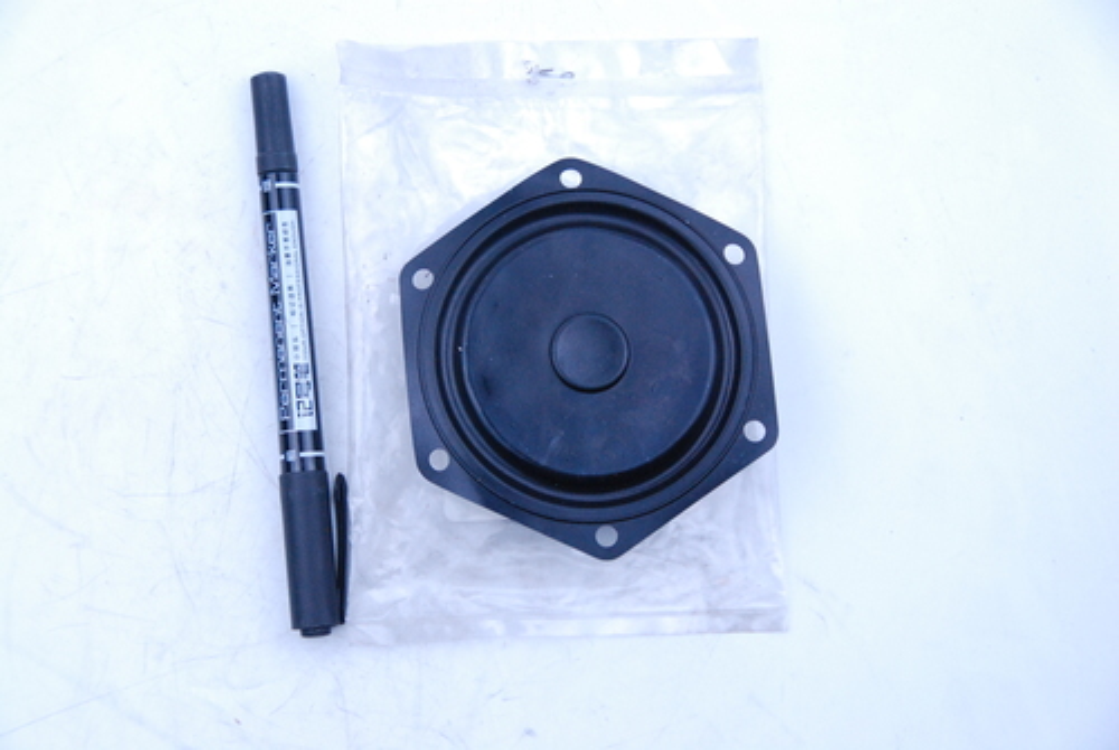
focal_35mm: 78
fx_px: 2428
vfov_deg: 17.6
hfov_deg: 26.0
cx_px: 560
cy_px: 375
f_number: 5
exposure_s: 1/640
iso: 1250
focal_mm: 52
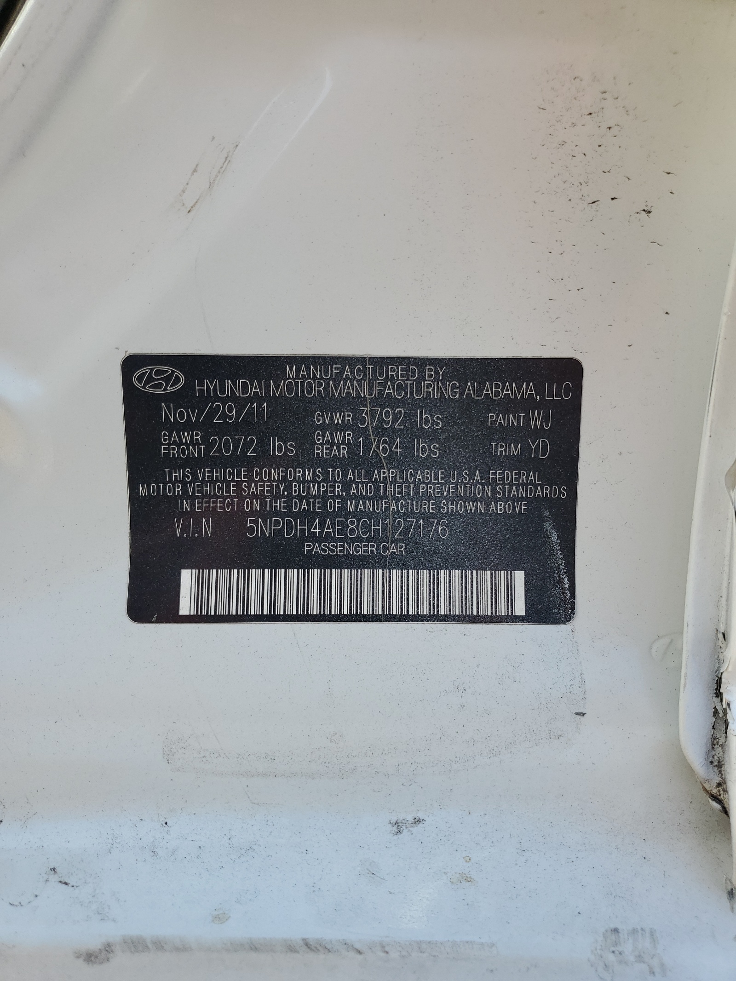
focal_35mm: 26
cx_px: 368
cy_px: 490
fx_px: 737
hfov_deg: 53.1
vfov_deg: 67.3
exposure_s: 1/588
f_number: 1.5
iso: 50
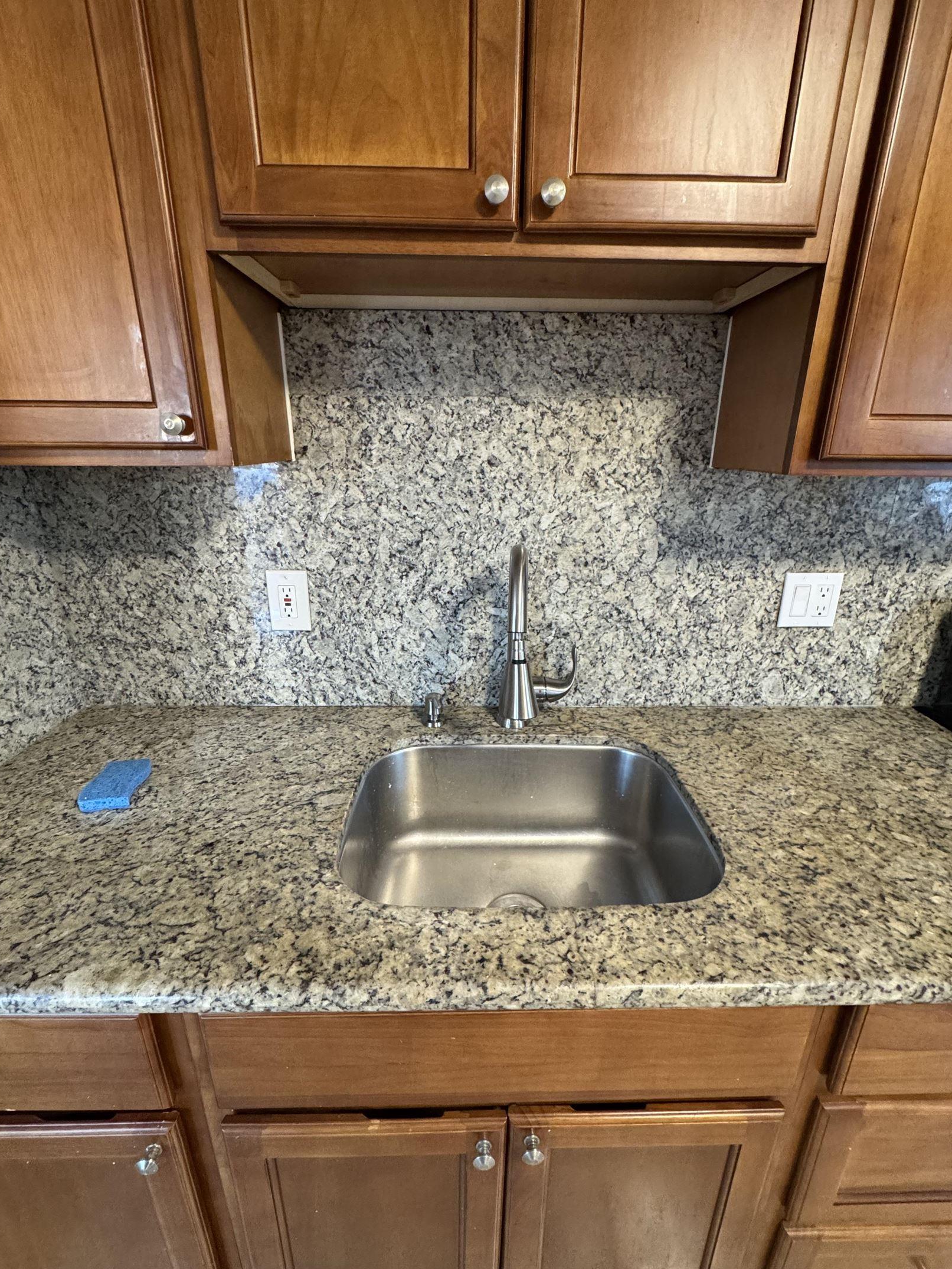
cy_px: 623
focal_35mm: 15
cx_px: 482
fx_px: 550
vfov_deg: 98.2
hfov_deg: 81.8
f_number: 2.2
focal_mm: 2.22
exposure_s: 1/60
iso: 400
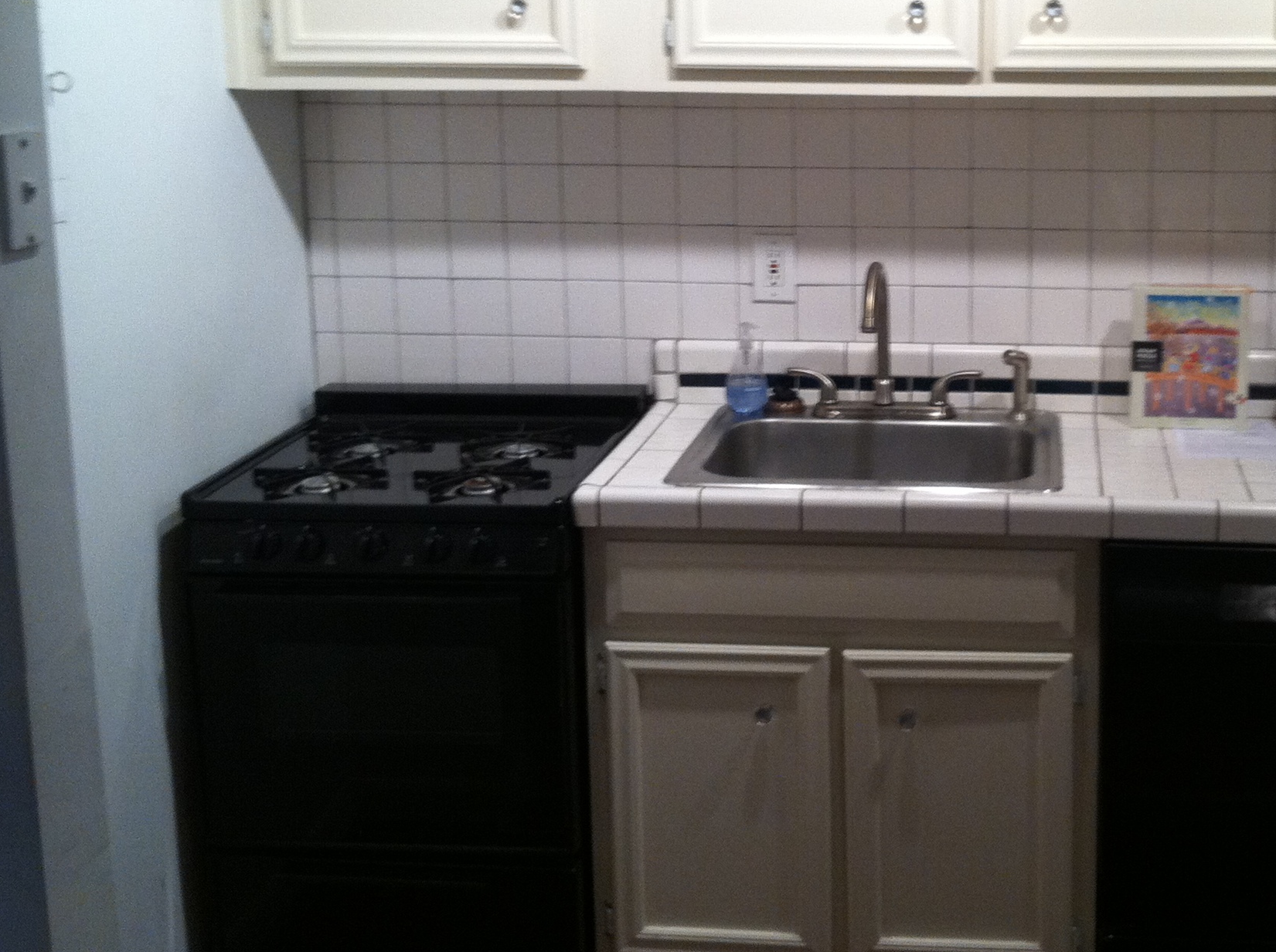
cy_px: 291
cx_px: 858
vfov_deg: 27.2
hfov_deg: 35.8
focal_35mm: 53
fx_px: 1951
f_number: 2.8
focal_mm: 3.85
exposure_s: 1/15
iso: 160
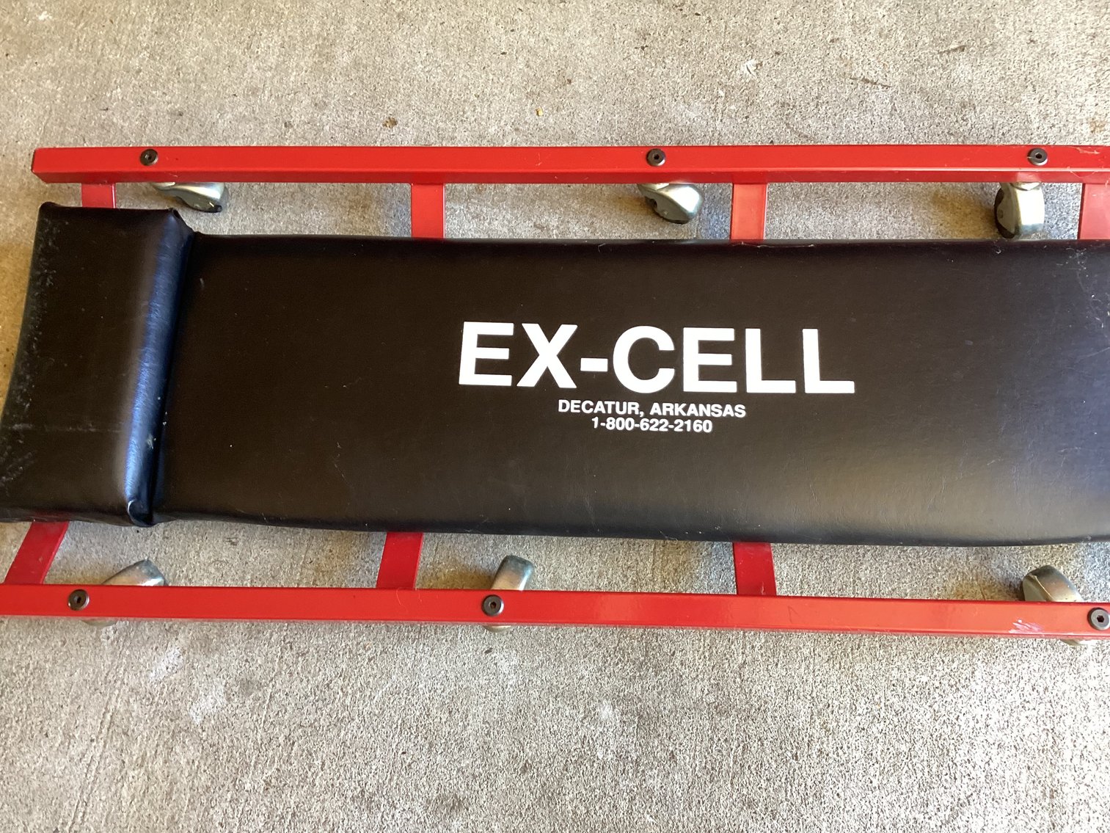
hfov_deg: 58.3
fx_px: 994
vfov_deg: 45.4
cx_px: 555
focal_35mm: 31
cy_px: 416
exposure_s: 1/50
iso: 200
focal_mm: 3.3
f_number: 2.4
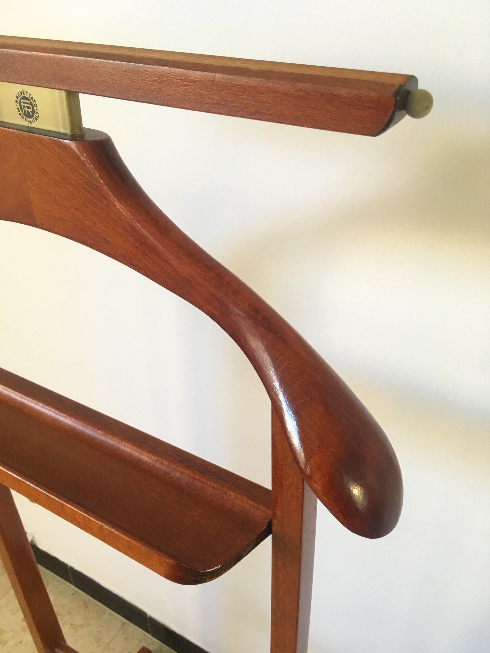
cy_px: 326
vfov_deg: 61.7
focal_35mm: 29
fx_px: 547
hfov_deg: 48.2
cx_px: 245
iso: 100
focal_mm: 4.15
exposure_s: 1/33
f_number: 2.2
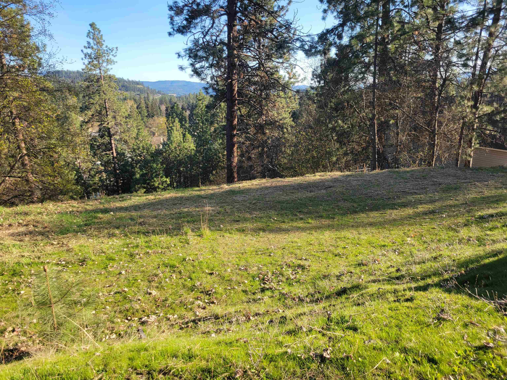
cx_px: 254
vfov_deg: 53.1
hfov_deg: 67.3
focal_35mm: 26
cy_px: 190
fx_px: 381
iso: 40
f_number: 1.8
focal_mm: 5.4
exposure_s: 1/654
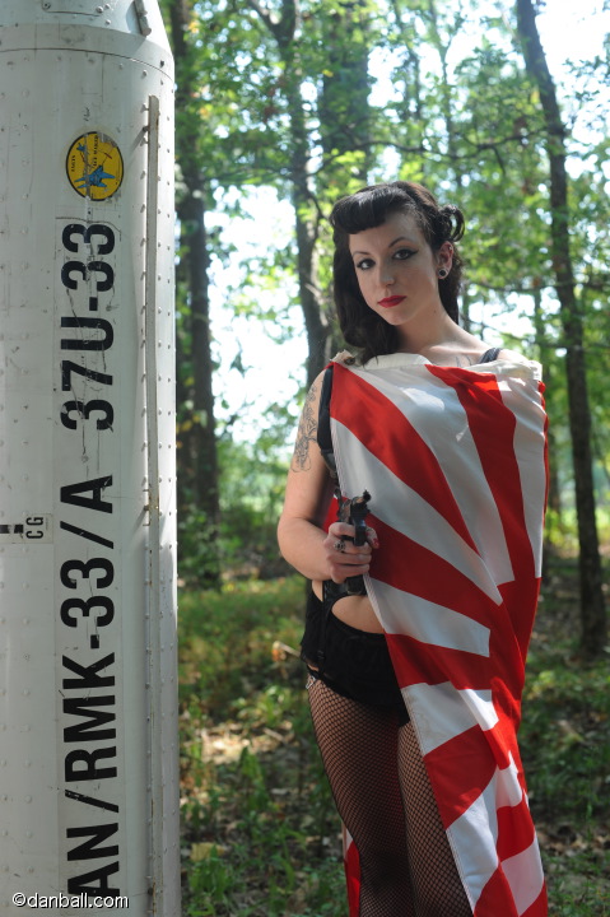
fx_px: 1273
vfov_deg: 39.6
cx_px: 305
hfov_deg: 27.0
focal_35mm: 50
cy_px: 458
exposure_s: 1/125
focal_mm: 50
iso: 200
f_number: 5.6
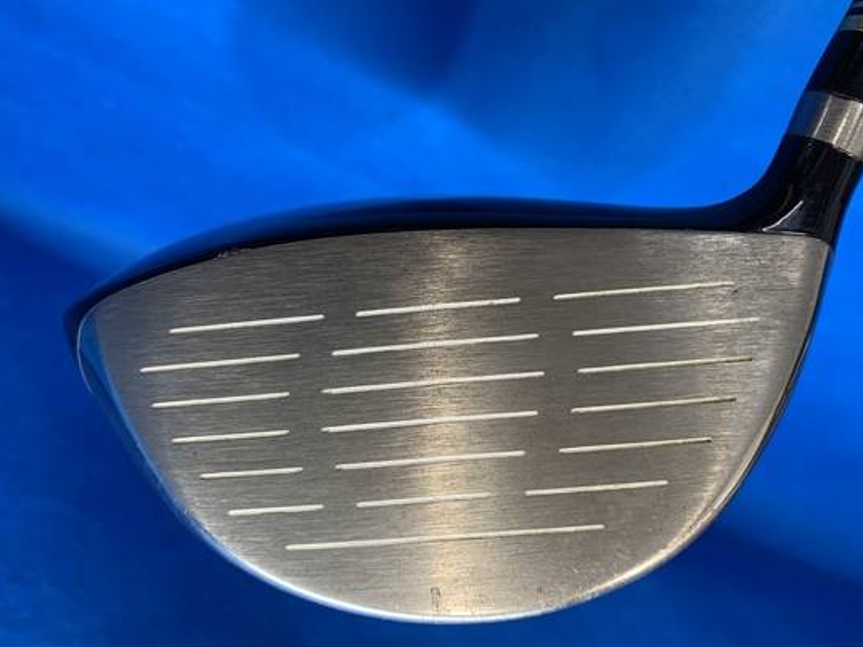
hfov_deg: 58.3
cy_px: 303
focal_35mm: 31
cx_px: 469
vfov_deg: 45.4
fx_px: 773
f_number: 1.8
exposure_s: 1/60
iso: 100
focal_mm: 4.25
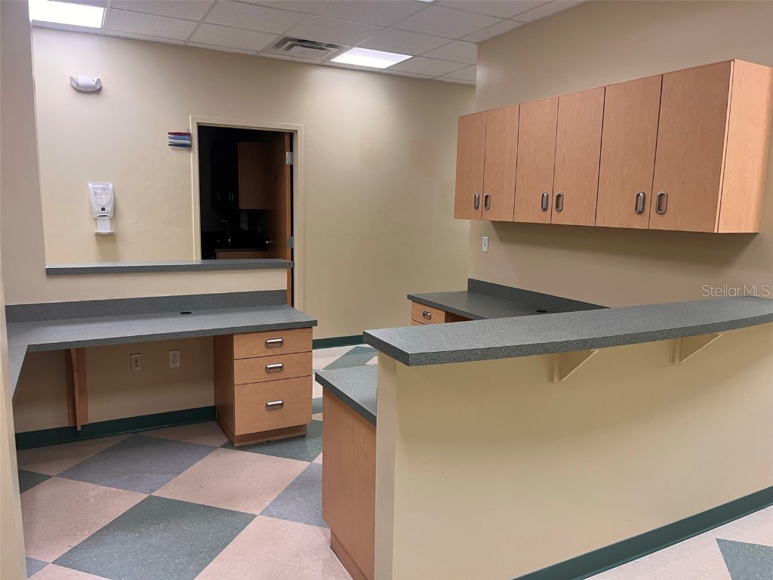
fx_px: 581
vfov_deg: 53.1
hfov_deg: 67.3
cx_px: 386
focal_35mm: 26
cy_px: 290
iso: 100
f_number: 1.6
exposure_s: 1/60
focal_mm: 5.1
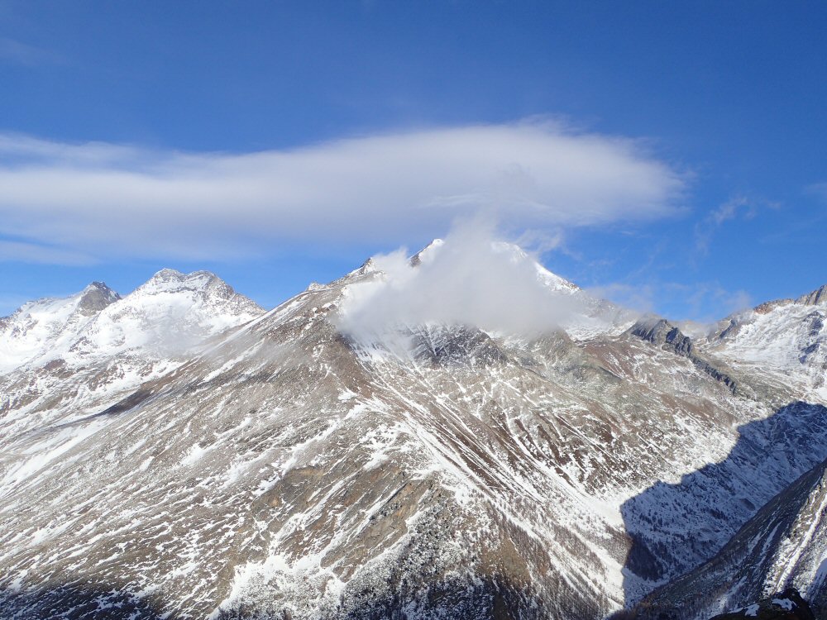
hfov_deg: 52.6
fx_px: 836
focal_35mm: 35
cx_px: 414
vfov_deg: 40.7
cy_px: 310
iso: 100
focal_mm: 6.42
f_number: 10
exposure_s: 1/200
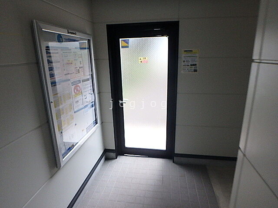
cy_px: 104
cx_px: 139
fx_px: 169
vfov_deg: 63.4
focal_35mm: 21
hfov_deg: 79.0
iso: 500
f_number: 3.5
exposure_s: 1/30
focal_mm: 3.7
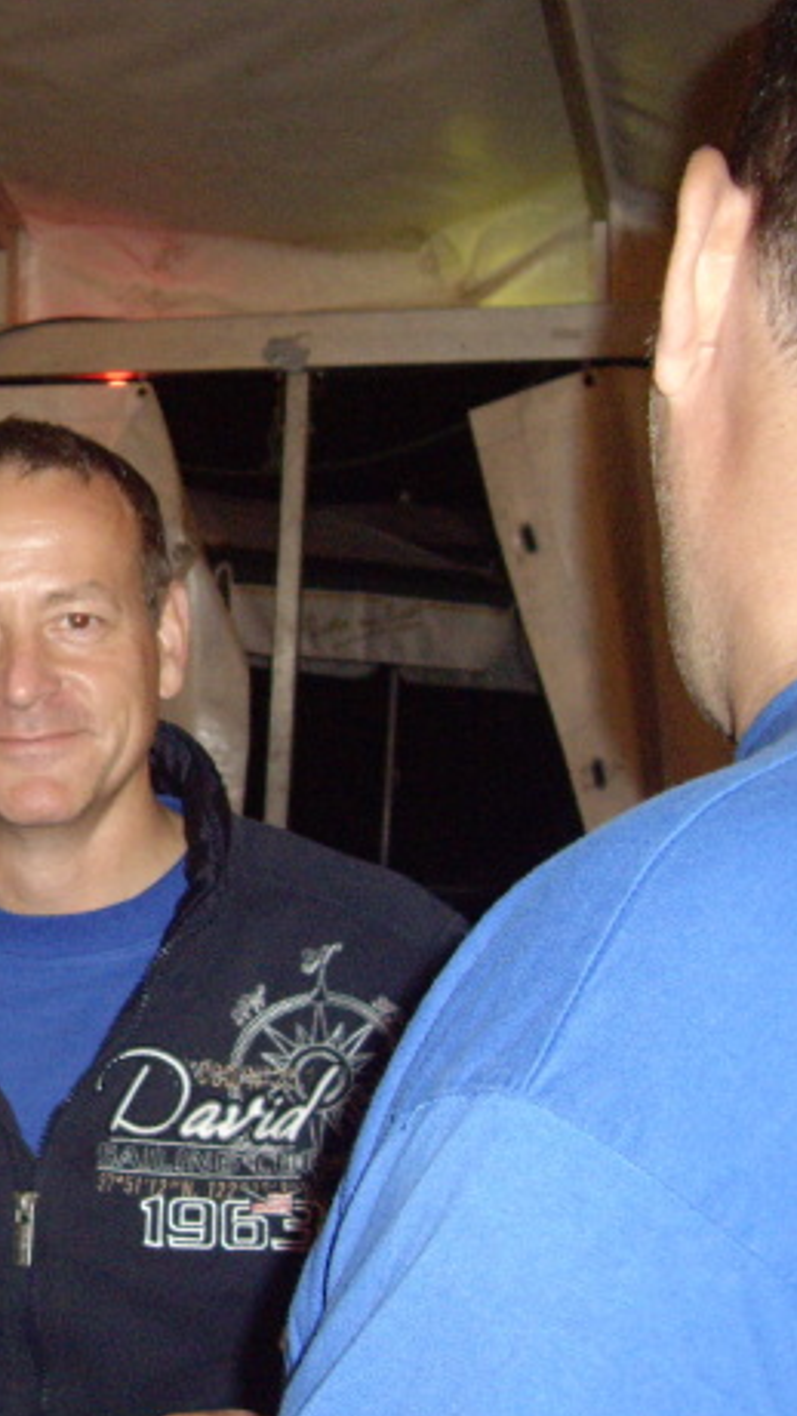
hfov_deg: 15.8
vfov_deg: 29.3
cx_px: -298
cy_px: 828
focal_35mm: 72
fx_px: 2703
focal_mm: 7.9
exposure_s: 1/40
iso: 400
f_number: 2.8
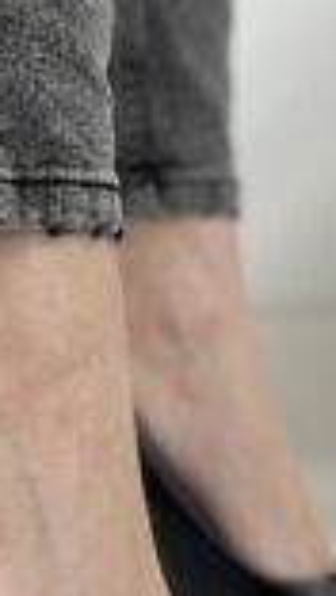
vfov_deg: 16.0
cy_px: 416
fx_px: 2118
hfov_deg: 9.1
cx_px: 126
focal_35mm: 134
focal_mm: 6.86
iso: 160
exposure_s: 1/100
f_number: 1.78
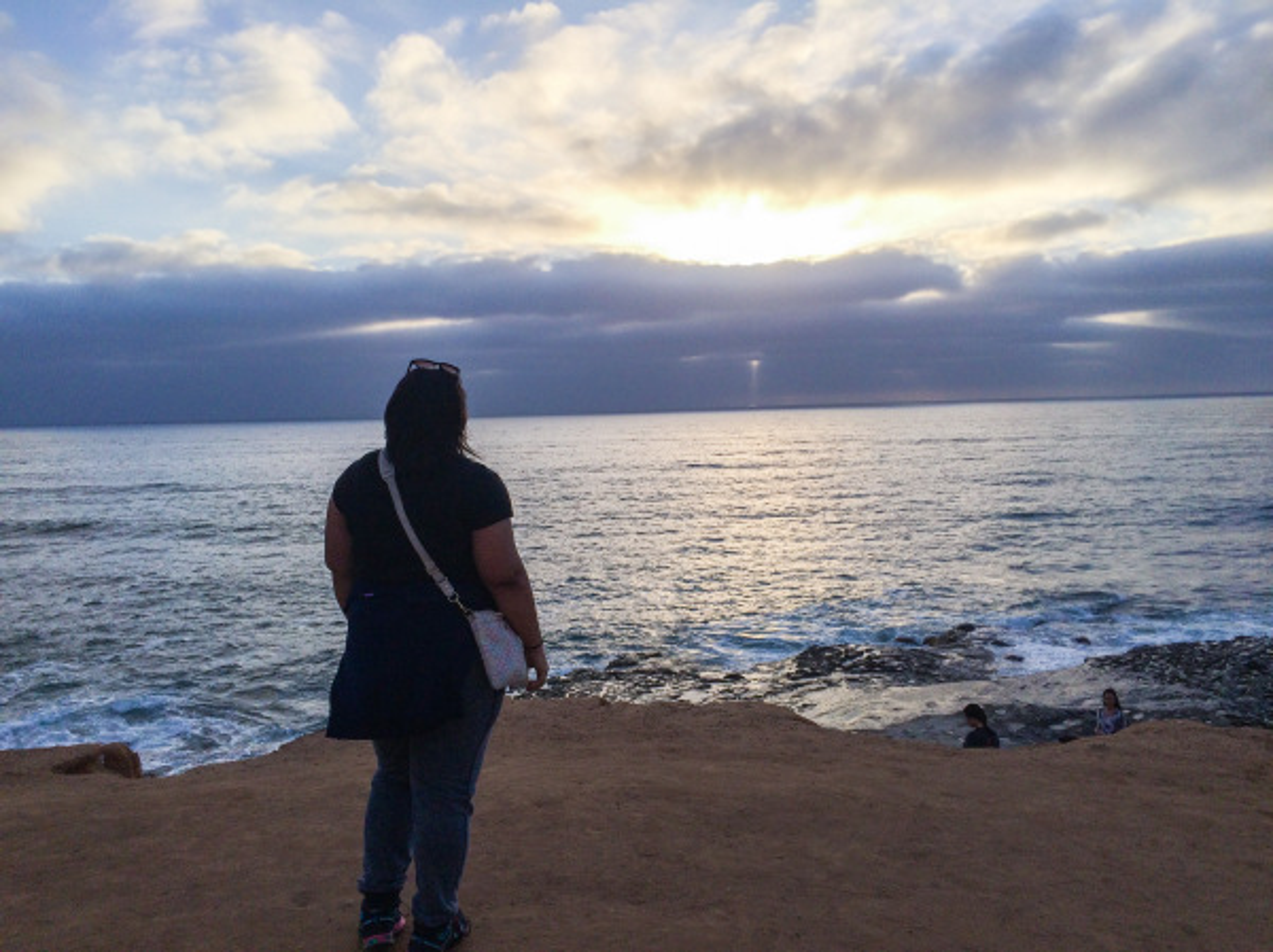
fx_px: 1066
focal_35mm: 29
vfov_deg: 48.2
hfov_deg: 61.7
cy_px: 476
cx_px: 636
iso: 32
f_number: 2.2
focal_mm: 4.15
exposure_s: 1/2564
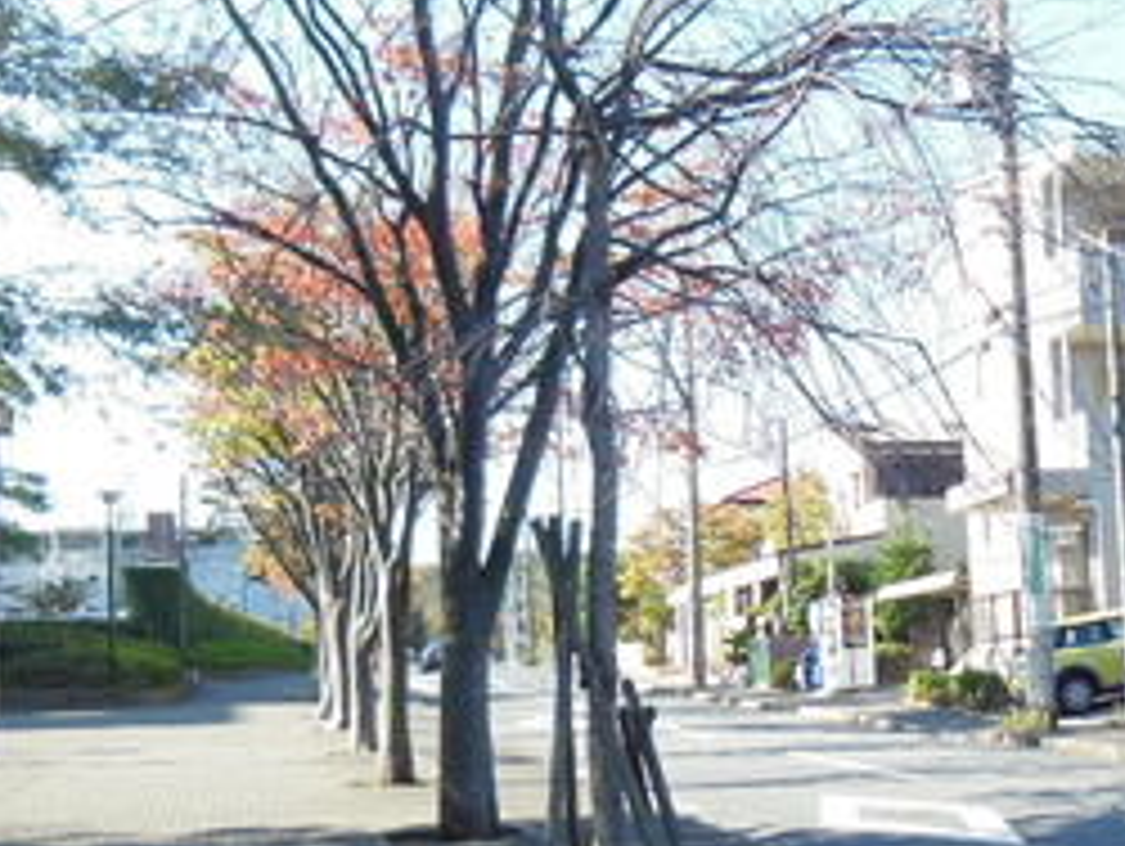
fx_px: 1952
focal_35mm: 60
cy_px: 544
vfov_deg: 24.4
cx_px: 914
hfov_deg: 31.3
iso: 125
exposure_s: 1/250
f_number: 3.5
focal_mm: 4.5
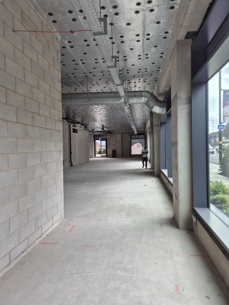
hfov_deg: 58.9
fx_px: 203
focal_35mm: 23
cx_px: 114
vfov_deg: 73.9
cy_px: 152
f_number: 1.8
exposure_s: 1/180
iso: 32
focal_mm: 5.4
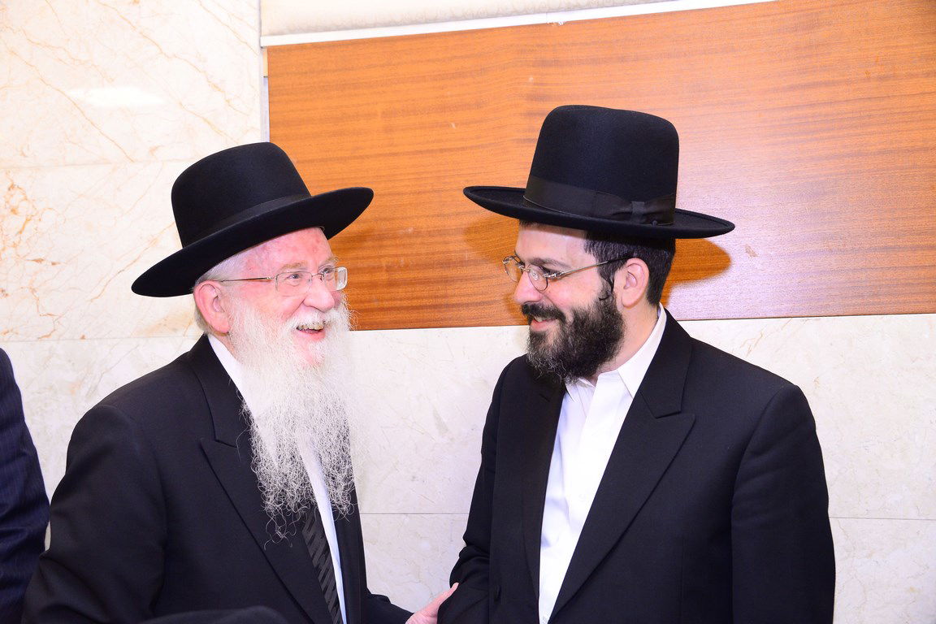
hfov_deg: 41.1
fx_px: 1248
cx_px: 468
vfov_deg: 28.1
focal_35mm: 48
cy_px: 312
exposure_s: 1/80
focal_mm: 48
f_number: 5.6
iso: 2000
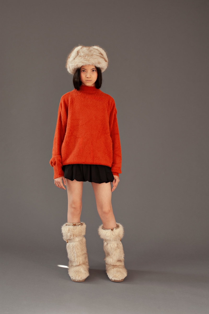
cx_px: 104
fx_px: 436
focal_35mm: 50
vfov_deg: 39.6
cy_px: 157
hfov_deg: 27.0
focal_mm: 50
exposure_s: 1/125
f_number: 7.1
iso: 320
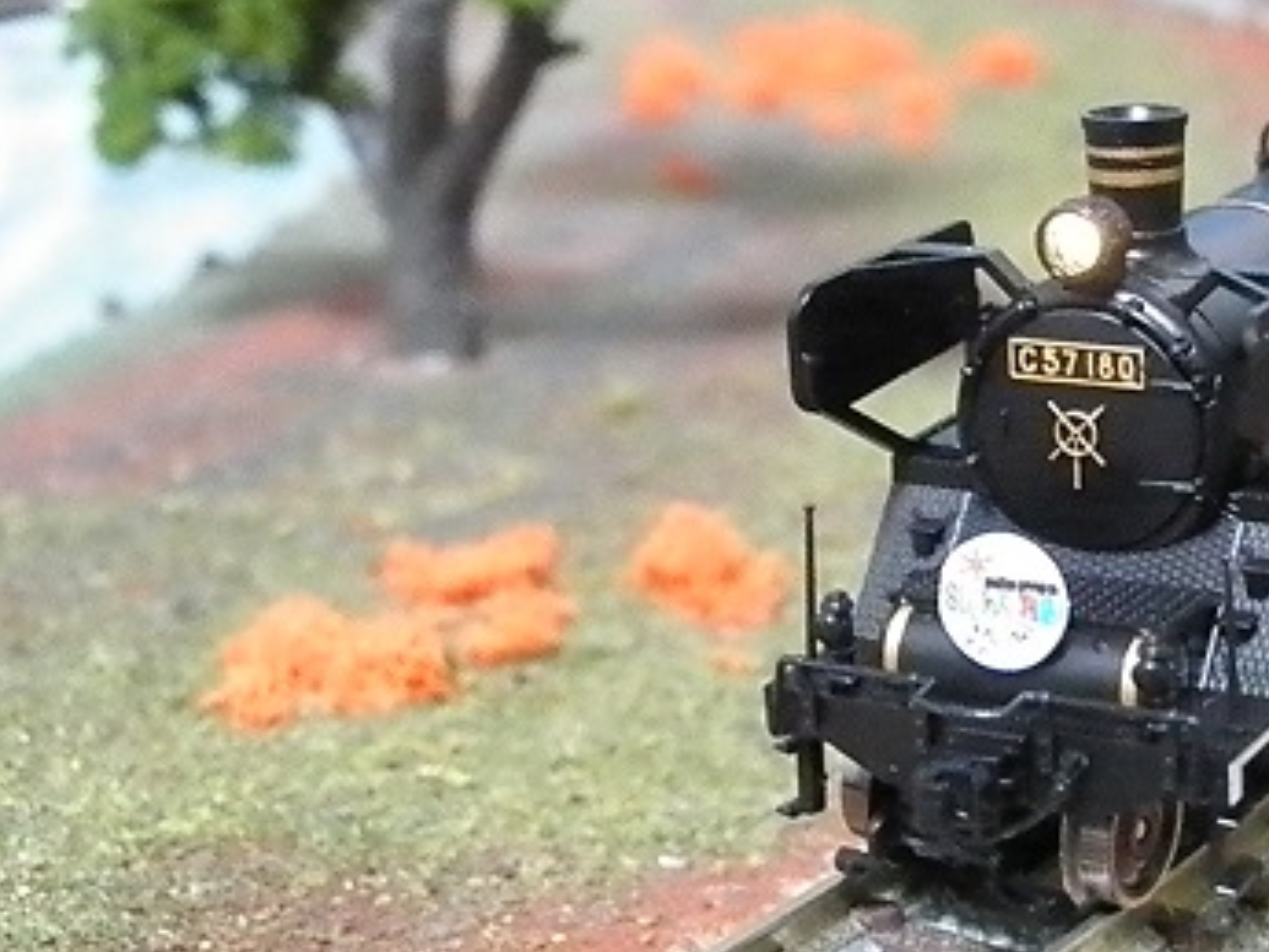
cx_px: 988
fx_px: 2677
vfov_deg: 20.1
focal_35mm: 73
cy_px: 362
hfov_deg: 26.3
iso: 3200
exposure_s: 1/20
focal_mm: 7.3
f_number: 3.9
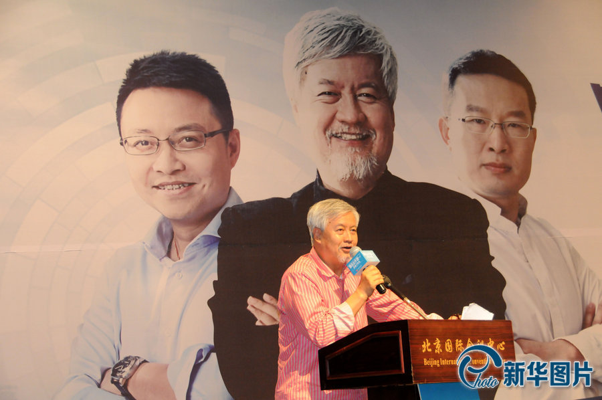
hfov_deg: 29.3
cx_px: 301
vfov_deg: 19.7
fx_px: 1153
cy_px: 200
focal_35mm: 69
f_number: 4.5
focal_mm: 46
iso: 1600
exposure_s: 1/100
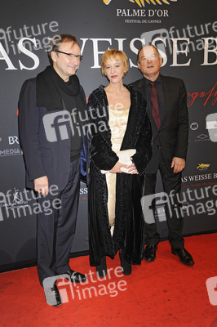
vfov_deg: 48.5
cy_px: 164
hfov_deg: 33.3
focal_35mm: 40
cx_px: 108
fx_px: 362
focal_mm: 40
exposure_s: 1/160
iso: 640
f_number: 7.1
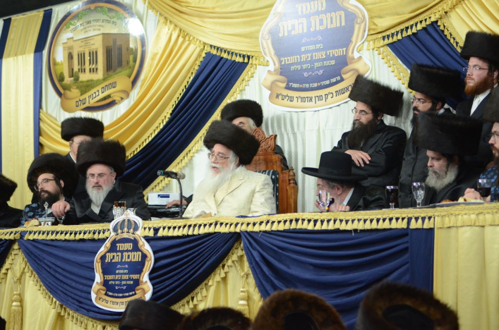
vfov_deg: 16.5
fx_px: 1141
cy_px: 165
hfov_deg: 24.7
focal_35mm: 82
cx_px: 250
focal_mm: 55
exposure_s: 1/125
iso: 2000
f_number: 2.8
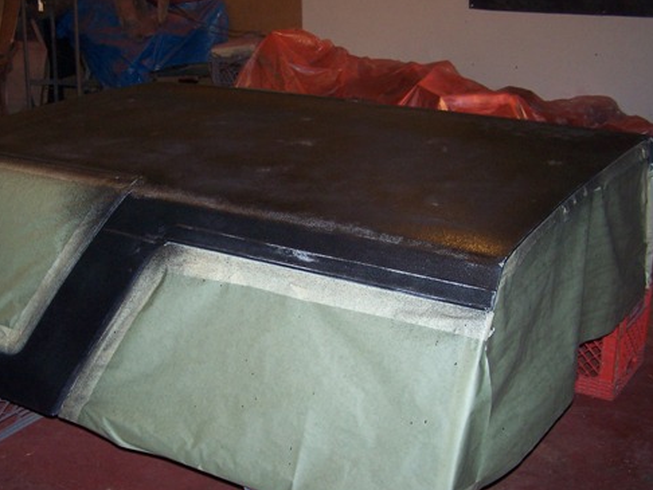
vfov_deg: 29.1
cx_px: 250
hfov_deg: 38.0
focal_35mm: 50
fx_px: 944
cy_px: 266
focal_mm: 6.3
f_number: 2.8
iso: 140
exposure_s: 1/60
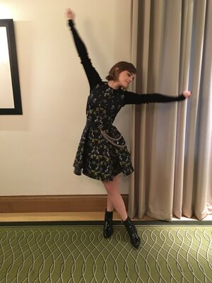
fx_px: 237
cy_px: 142
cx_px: 106
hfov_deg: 48.2
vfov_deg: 61.7
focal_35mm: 29
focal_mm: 4.15
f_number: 2.2
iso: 400
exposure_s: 1/17
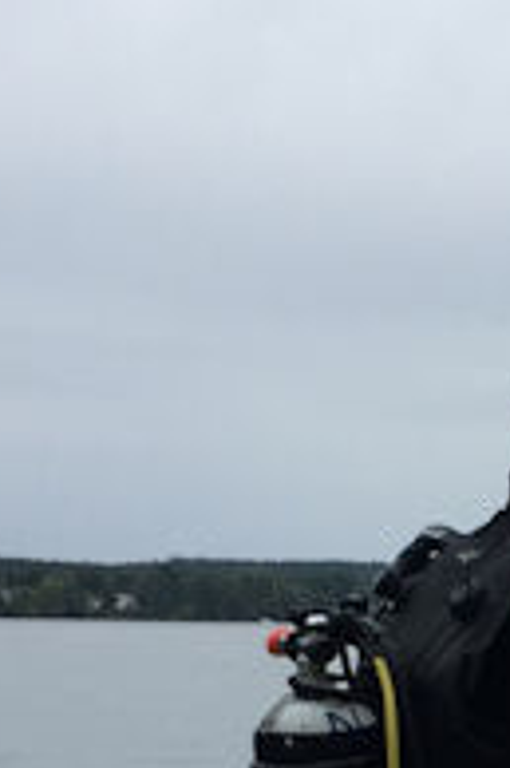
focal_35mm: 95
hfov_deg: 12.5
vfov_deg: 20.3
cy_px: 895
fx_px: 2022
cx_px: 1048
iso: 32
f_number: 2.2
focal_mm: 4.15
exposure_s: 1/964
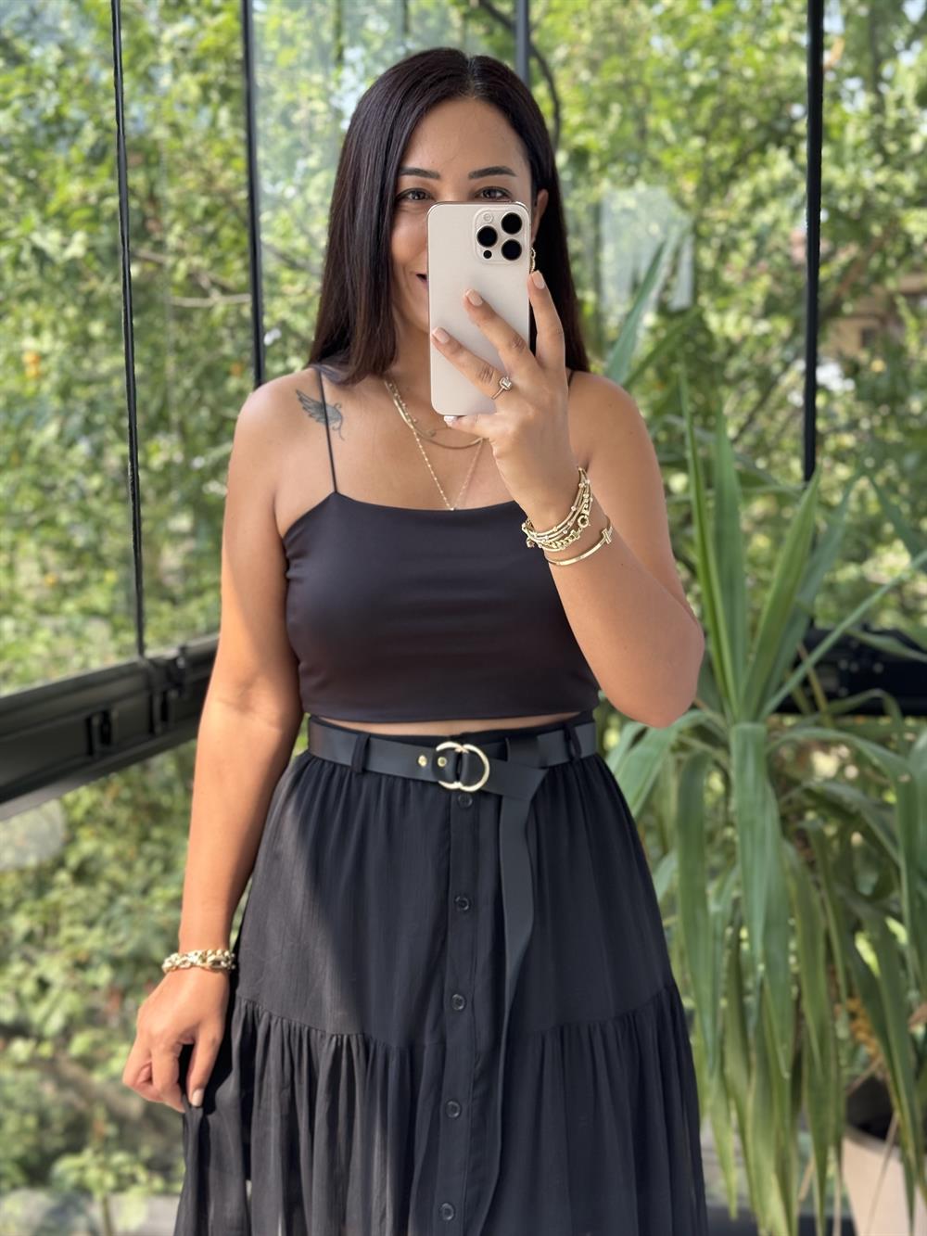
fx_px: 1714
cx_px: 464
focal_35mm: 48
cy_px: 618
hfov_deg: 30.3
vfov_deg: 39.7
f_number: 1.78
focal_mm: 6.76
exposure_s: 1/333
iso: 64
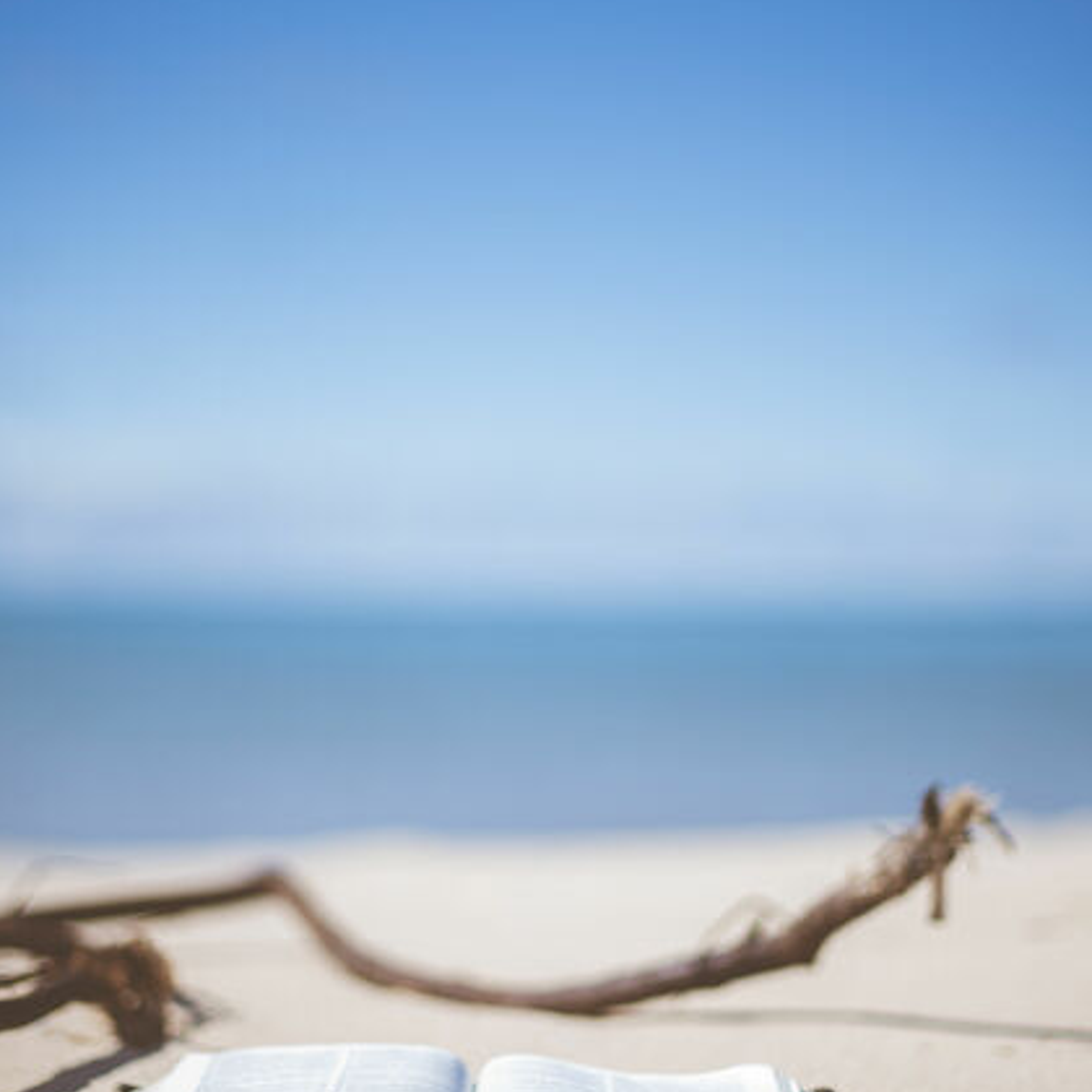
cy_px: 572
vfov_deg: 21.4
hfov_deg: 21.4
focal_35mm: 81
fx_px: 2891
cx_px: 512
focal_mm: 50
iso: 50
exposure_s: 1/4000
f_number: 1.4
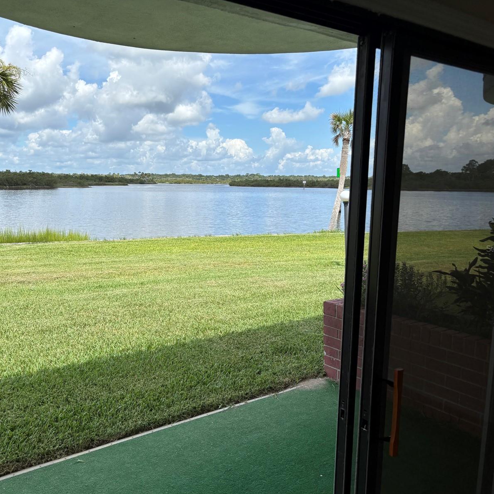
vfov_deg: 52.5
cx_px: 192
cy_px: 248
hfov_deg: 52.1
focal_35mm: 31
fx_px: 501
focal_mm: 5.96
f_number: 1.6
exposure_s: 1/3650
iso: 50
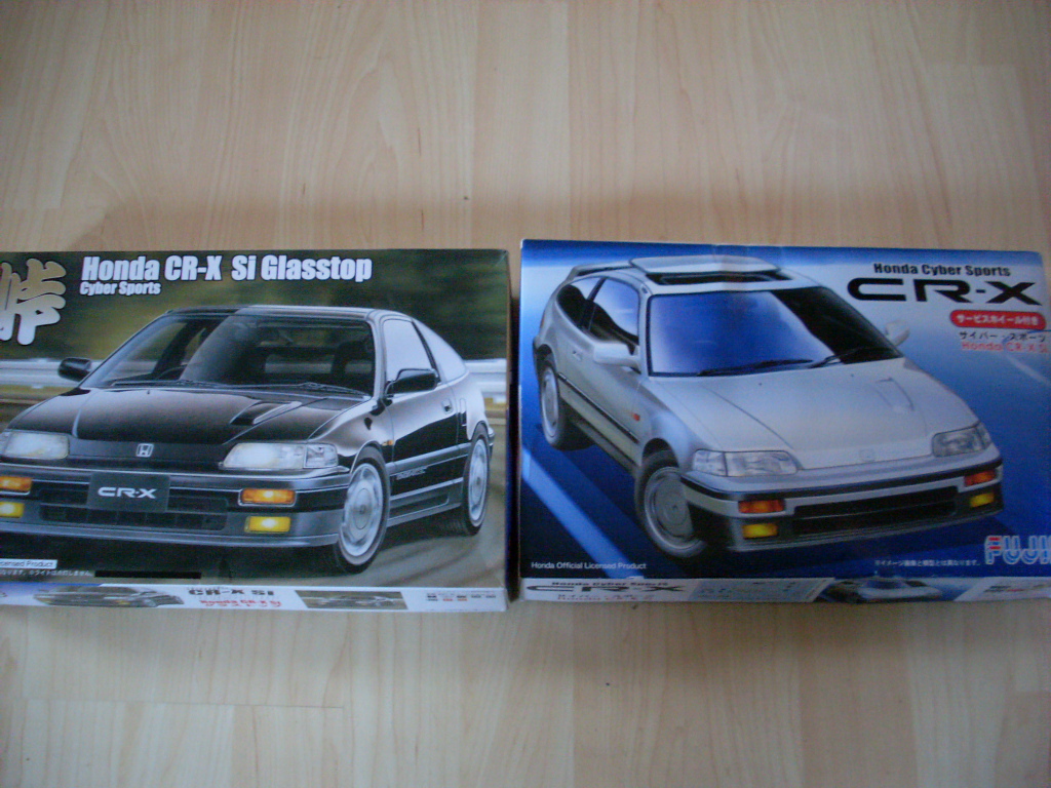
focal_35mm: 38
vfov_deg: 37.7
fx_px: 1154
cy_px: 394
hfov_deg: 49.0
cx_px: 526
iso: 200
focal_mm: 6.3
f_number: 3
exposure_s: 1/4
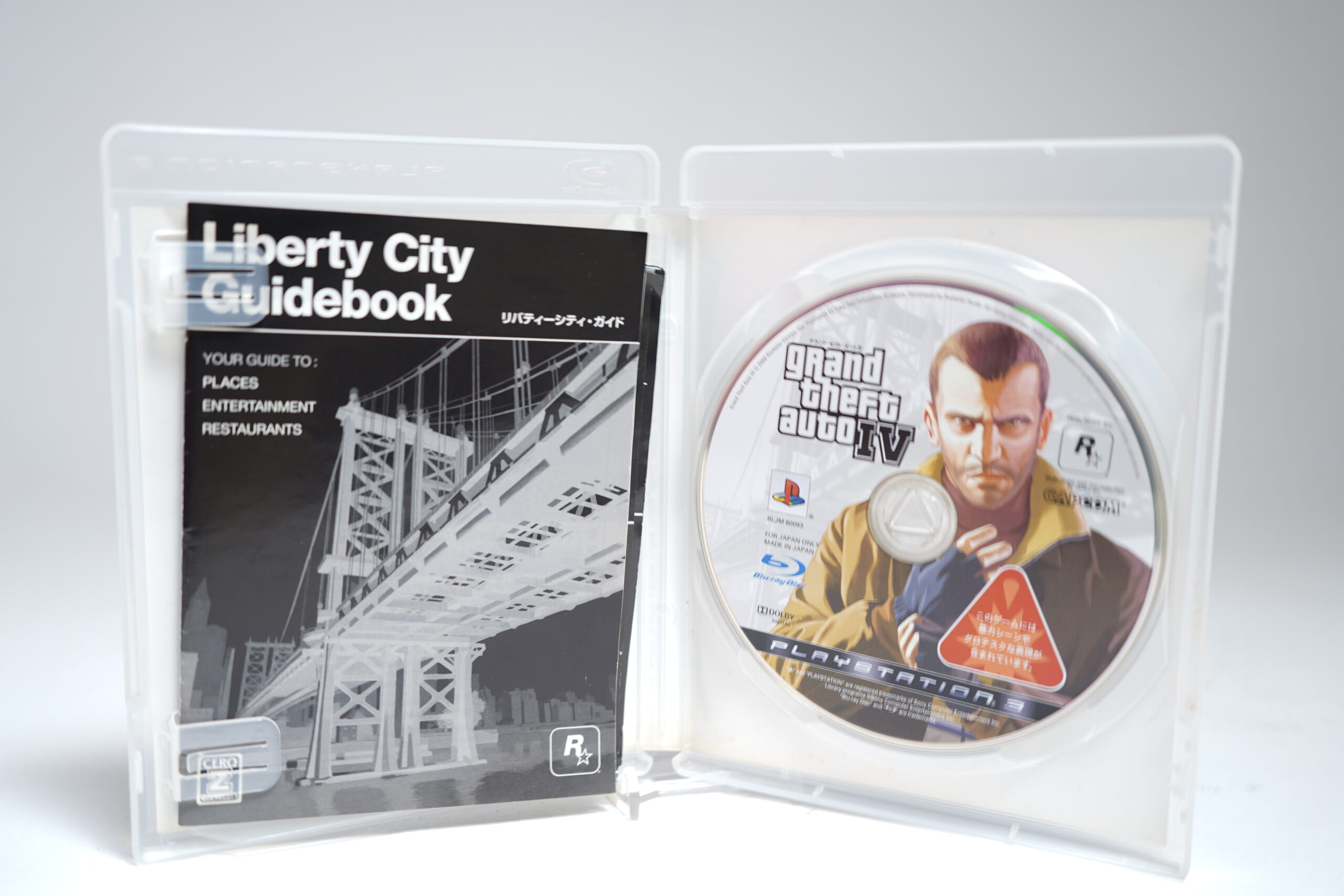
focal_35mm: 34
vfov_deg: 38.9
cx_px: 672
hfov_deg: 55.8
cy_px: 448
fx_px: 1269
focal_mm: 34
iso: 64
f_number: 4
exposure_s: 1/4
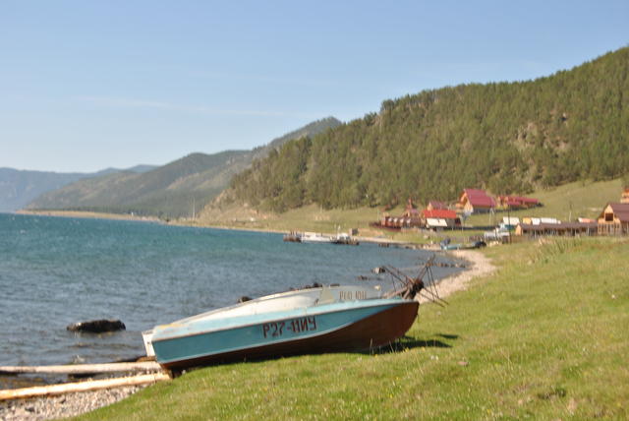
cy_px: 210
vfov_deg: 23.8
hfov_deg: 35.0
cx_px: 314
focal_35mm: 57
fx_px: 997
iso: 100
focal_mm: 38
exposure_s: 1/200
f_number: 7.1
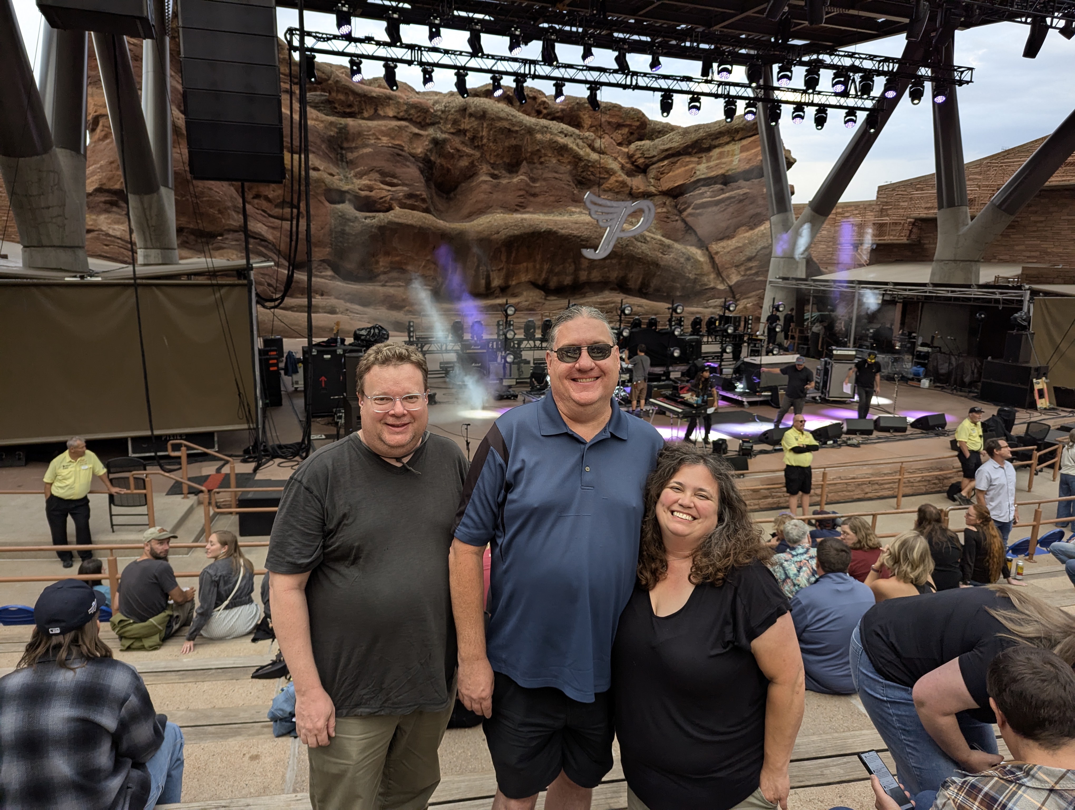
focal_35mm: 24
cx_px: 538
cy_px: 405
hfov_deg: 71.5
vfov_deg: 56.9
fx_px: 746
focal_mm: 6.81
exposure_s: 1/182
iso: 134
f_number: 1.85
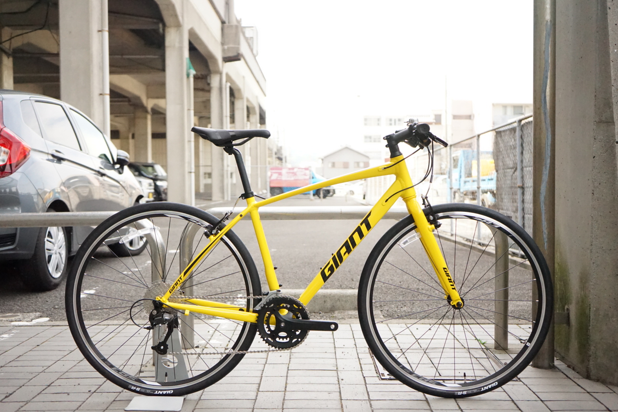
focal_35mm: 41
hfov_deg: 47.4
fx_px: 704
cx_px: 308
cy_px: 210
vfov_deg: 32.6
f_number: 4
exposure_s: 1/8000
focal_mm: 40
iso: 8000
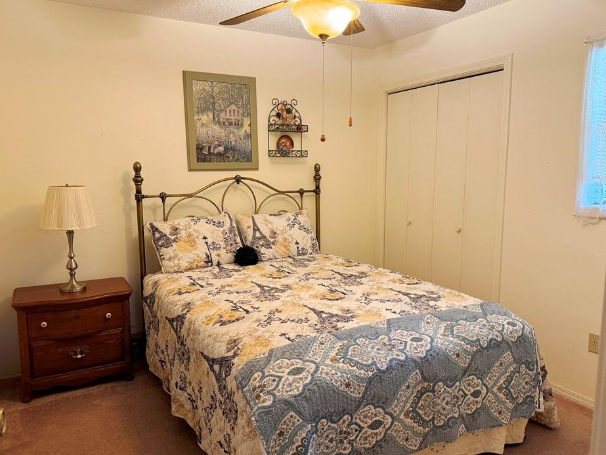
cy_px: 226
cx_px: 307
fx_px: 455
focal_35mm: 26
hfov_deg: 67.3
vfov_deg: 53.1
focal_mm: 6.76
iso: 320
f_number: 1.78
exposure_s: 1/60
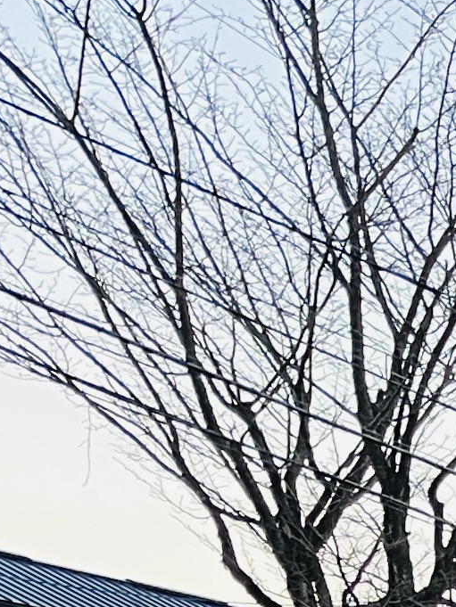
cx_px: 1695
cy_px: 1284
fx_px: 2704
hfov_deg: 7.5
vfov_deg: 11.4
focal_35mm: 154
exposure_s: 1/87
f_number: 1.6
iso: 125
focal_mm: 5.1
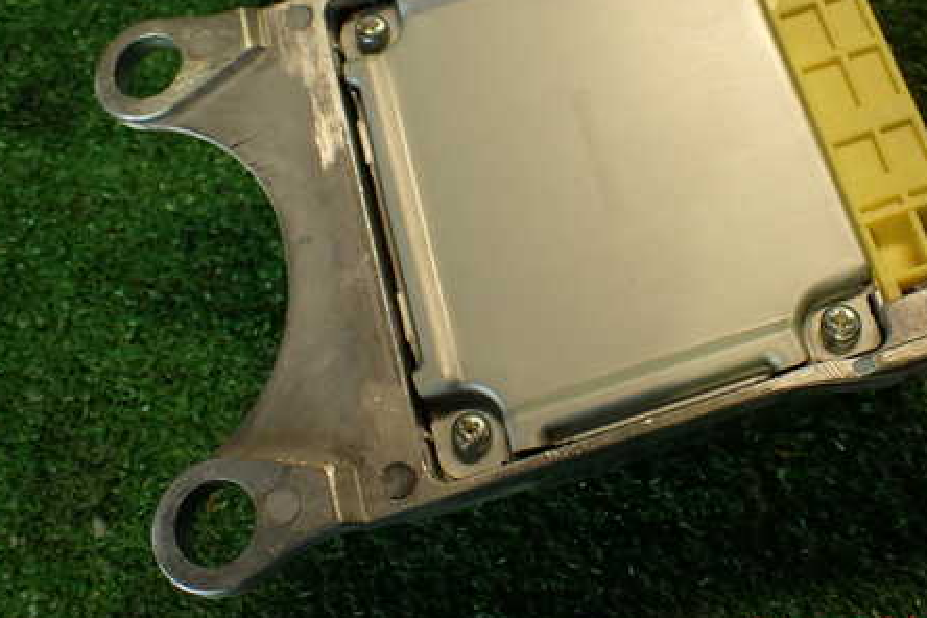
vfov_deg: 29.6
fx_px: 1159
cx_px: 599
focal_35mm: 45
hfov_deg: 43.1
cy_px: 196
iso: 200
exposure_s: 1/60
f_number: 2.4
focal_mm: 5.79
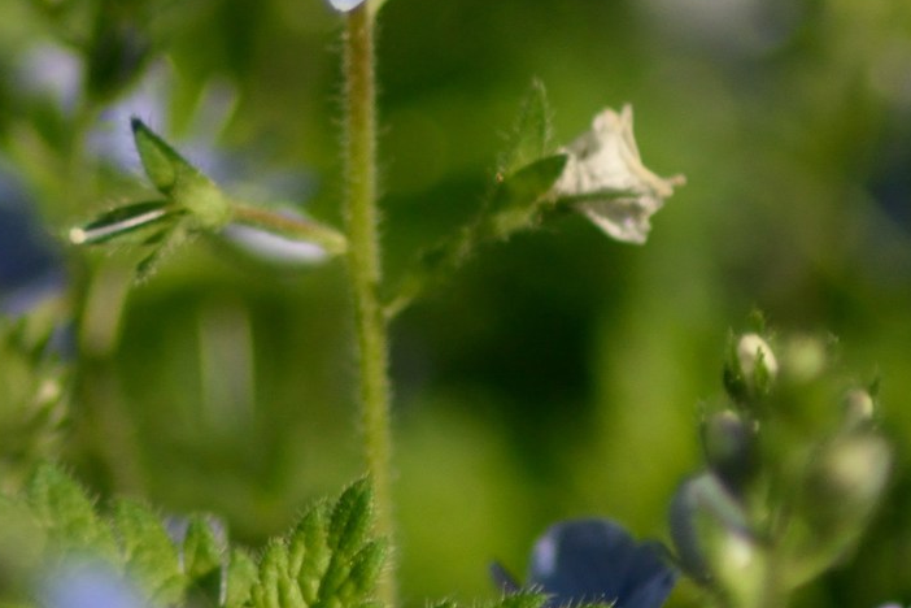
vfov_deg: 0.9
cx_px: 380
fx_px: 38917
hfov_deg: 1.3
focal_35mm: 1538
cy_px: -139
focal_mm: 300
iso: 400
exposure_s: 1/1000
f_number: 5.6
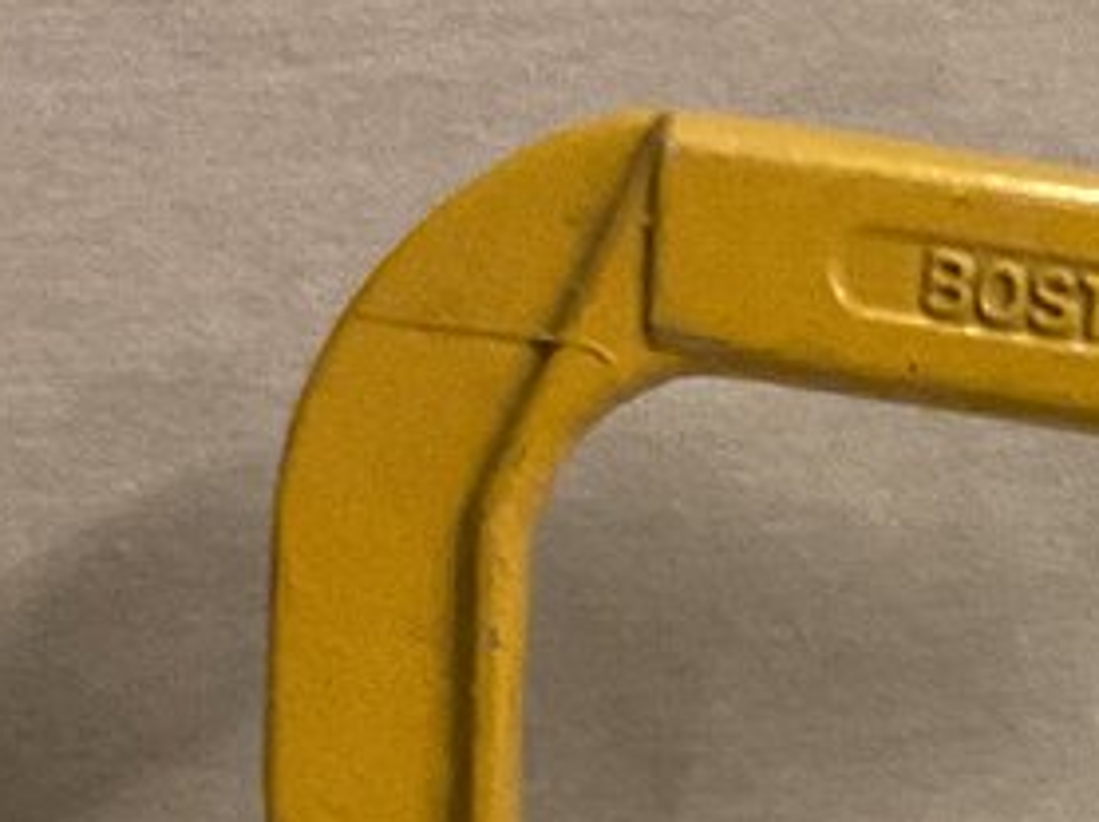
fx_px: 5012
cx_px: 1836
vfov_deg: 8.6
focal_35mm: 158
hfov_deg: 11.8
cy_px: 1883
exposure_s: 1/60
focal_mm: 3
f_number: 1.8
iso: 250
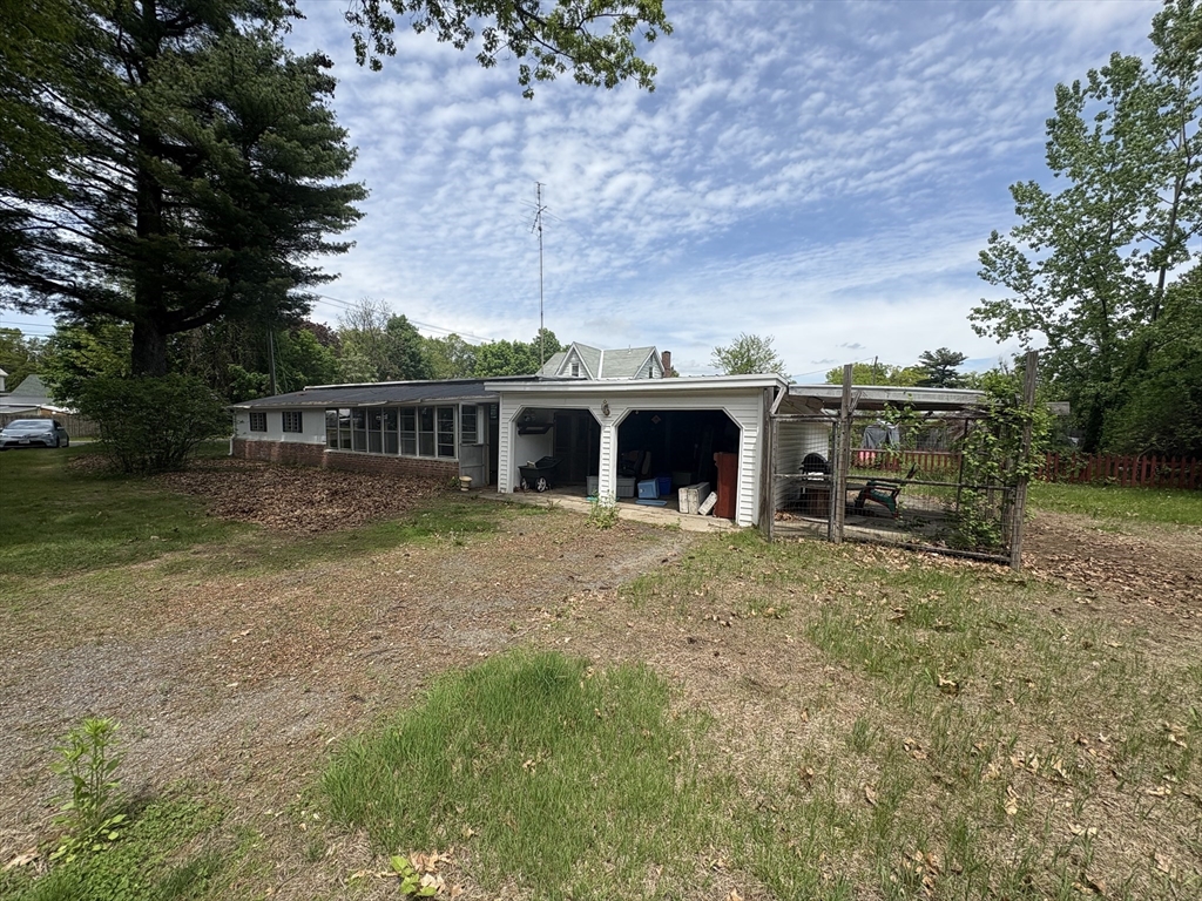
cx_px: 601
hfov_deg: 102.1
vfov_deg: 85.7
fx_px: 486
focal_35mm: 14
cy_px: 450
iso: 40
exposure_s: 1/1709
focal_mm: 2.22
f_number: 2.2
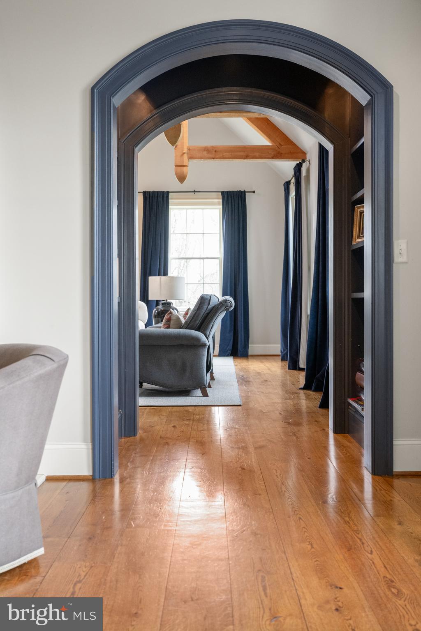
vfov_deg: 50.7
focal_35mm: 38
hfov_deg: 35.1
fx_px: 667
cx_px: 210
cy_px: 316
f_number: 4.5
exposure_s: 1/80
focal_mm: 38
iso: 1000
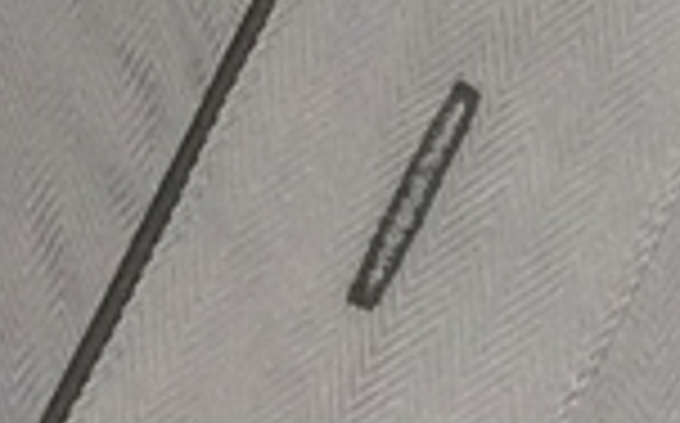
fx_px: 4258
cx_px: 824
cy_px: -772
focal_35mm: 230
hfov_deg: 9.0
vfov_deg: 5.4
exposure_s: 1/24
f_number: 2.4
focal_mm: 3.3
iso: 80
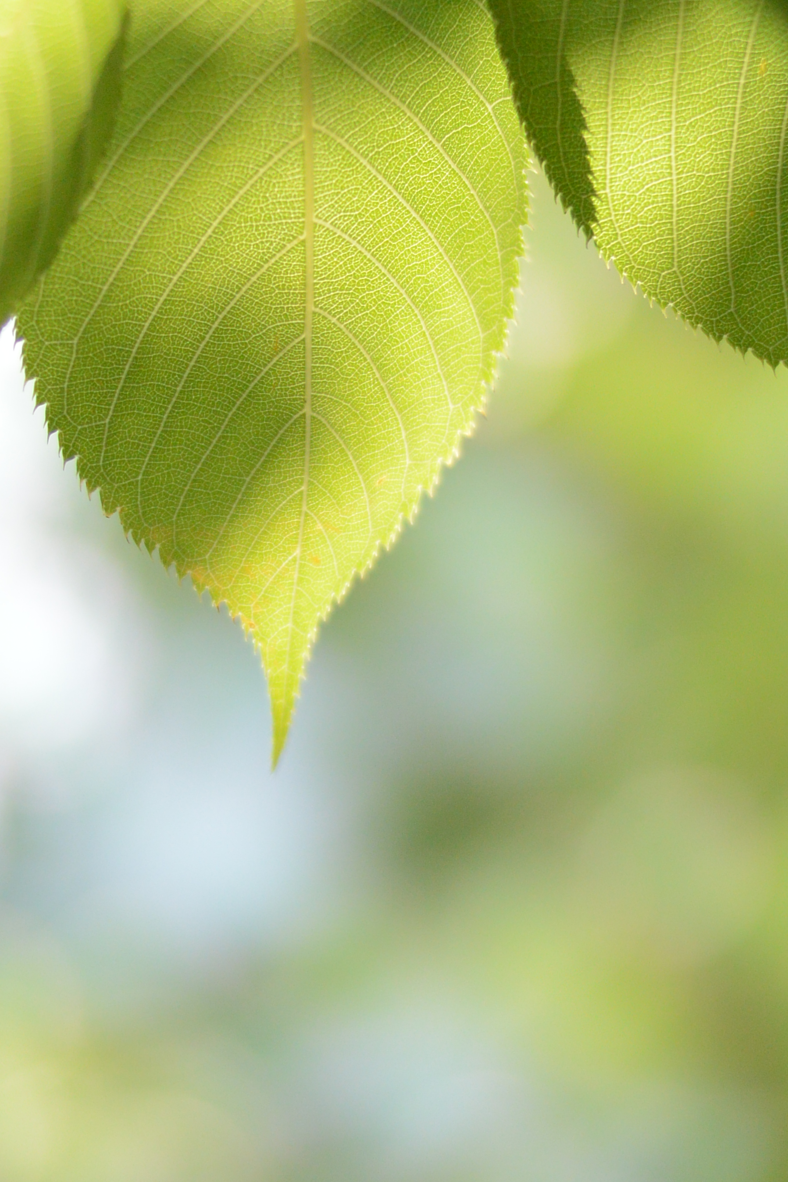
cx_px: 274
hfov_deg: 9.3
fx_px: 4827
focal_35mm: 147
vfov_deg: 14.0
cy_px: 517
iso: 160
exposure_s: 1/4000
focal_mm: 32
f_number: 1.2
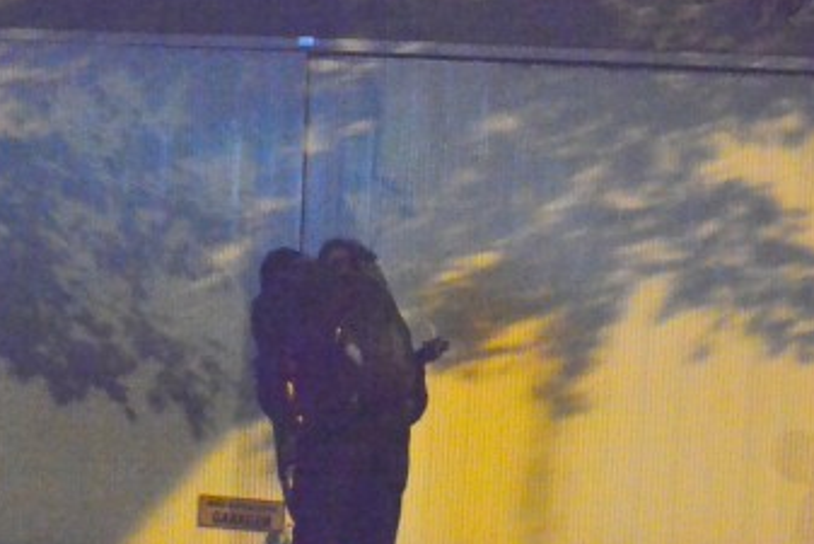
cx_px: 324
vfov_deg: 10.6
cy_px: 417
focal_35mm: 129
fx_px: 2918
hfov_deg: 15.9
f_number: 5
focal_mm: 50
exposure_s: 1/100
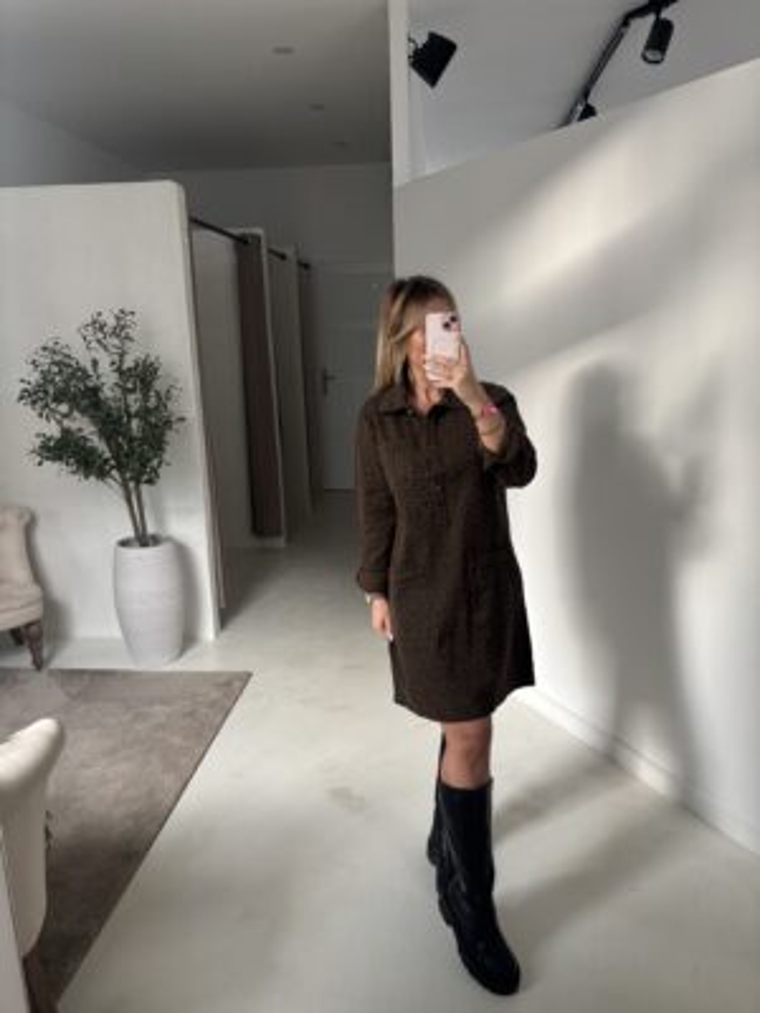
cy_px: 506
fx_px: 761
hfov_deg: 53.1
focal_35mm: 26
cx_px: 380
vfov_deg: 67.3
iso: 160
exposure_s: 1/60
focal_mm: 5.96
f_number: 1.6
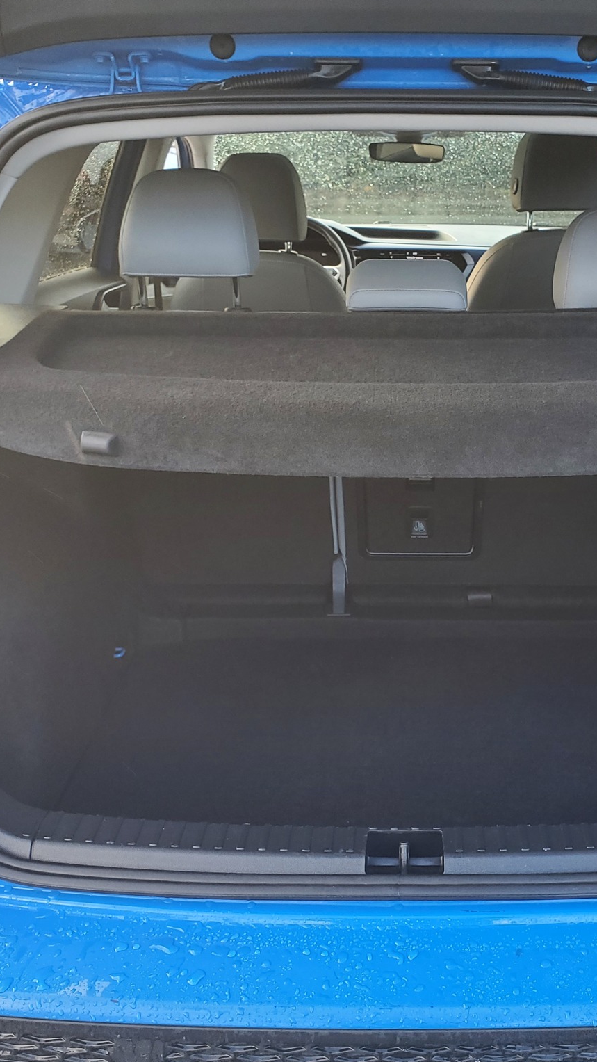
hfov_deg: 30.9
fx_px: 1069
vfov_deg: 52.8
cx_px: 404
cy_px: 529
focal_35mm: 38
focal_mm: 4.3
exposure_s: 1/100
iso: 125
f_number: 2.4
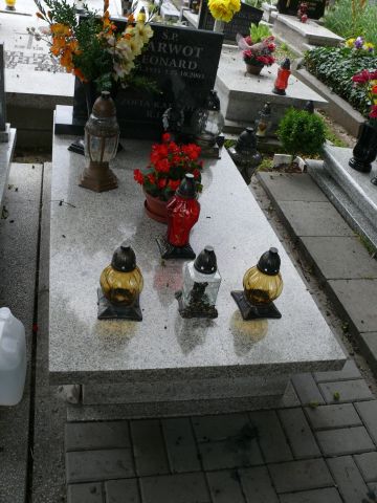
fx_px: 508
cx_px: 188
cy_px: 252
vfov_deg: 52.6
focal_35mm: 35
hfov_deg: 40.7
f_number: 3.6
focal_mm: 7.4
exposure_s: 1/125
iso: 100
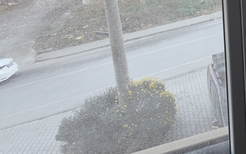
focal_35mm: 38
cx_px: 315
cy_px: -15
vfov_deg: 30.1
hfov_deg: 35.9
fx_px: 255
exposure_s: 1/359
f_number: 2.2
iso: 320
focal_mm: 2.2
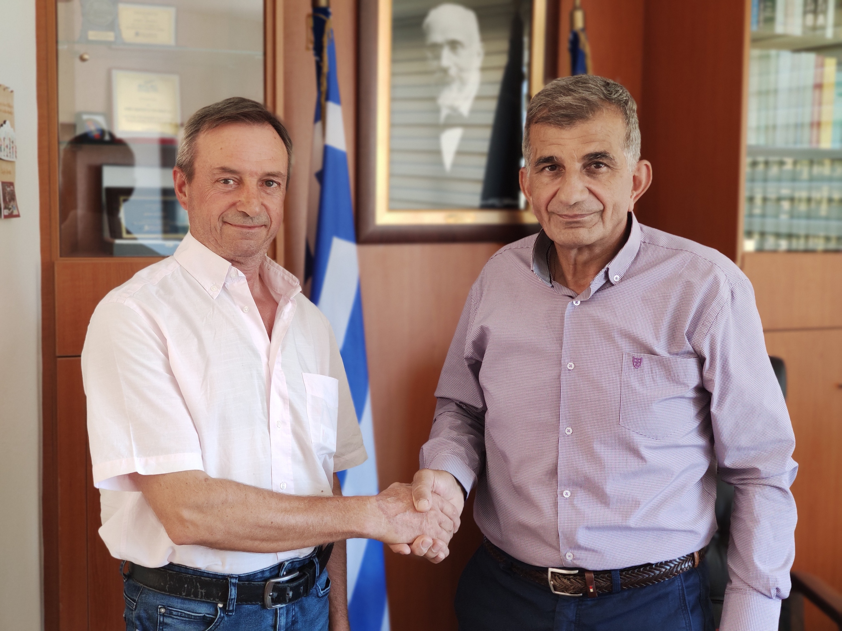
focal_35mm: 41
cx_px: 421
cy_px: 316
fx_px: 997
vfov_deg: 35.1
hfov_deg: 45.8
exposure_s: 1/100
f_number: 2
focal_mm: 8.16
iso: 527
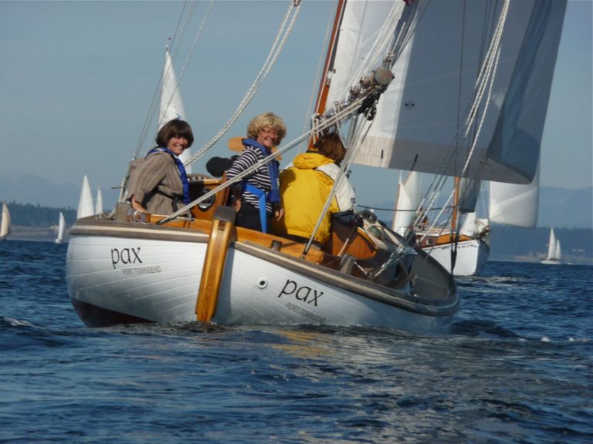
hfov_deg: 7.7
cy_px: 222
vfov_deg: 5.8
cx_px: 296
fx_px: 4385
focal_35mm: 256
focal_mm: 44
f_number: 11
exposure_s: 1/250
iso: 100
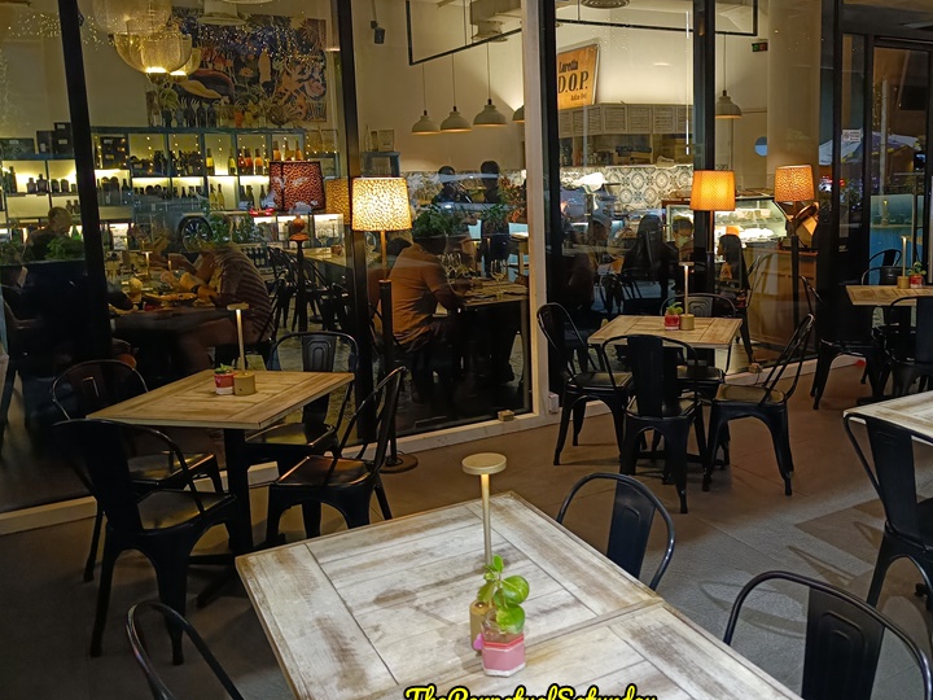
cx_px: 591
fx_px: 862
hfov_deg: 56.1
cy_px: 271
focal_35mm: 32
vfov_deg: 43.9
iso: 1600
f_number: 1.8
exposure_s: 1/25
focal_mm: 5.59
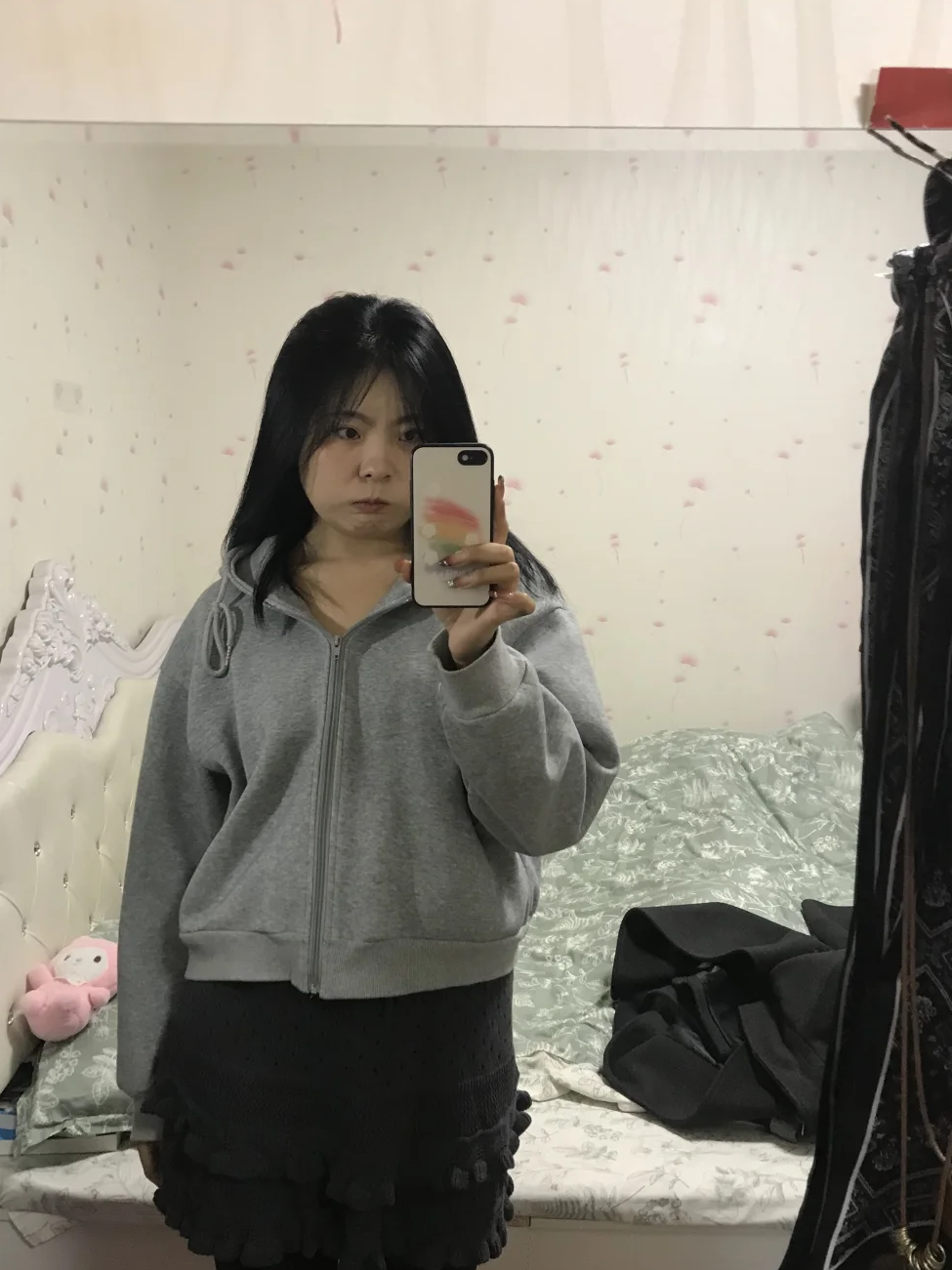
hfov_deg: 45.4
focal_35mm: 31
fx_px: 1137
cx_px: 462
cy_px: 629
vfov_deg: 58.4
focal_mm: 3.99
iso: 64
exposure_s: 1/17
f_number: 1.8
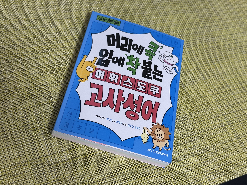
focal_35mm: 48
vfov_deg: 30.3
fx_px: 343
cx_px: 124
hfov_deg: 39.7
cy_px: 92
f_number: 1.78
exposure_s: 1/60
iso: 64
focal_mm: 6.86
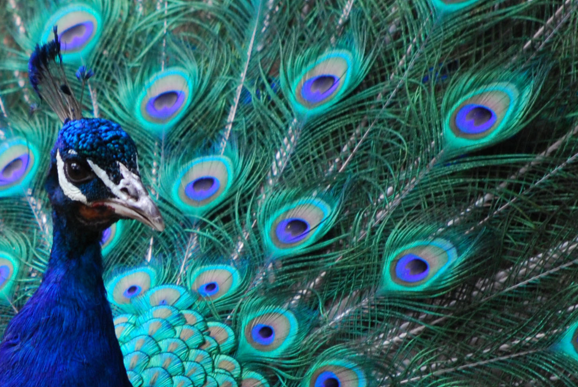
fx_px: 12779
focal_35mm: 795
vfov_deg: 1.7
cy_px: 255
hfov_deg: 2.6
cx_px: 119
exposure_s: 1/125
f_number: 5.6
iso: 280
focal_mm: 200
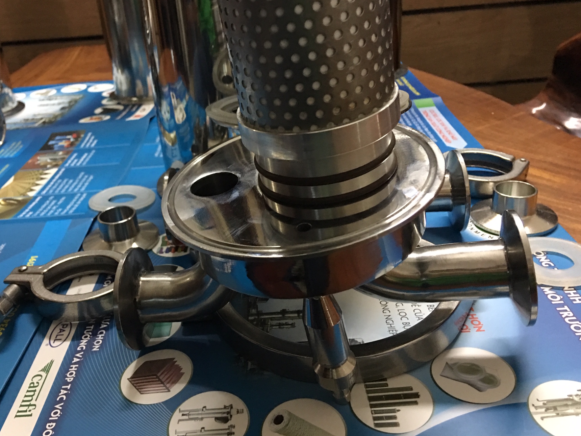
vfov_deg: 41.7
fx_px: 571
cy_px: 182
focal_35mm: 34
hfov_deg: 53.8
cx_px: 249
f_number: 2.2
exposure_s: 1/8
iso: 125
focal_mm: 4.15
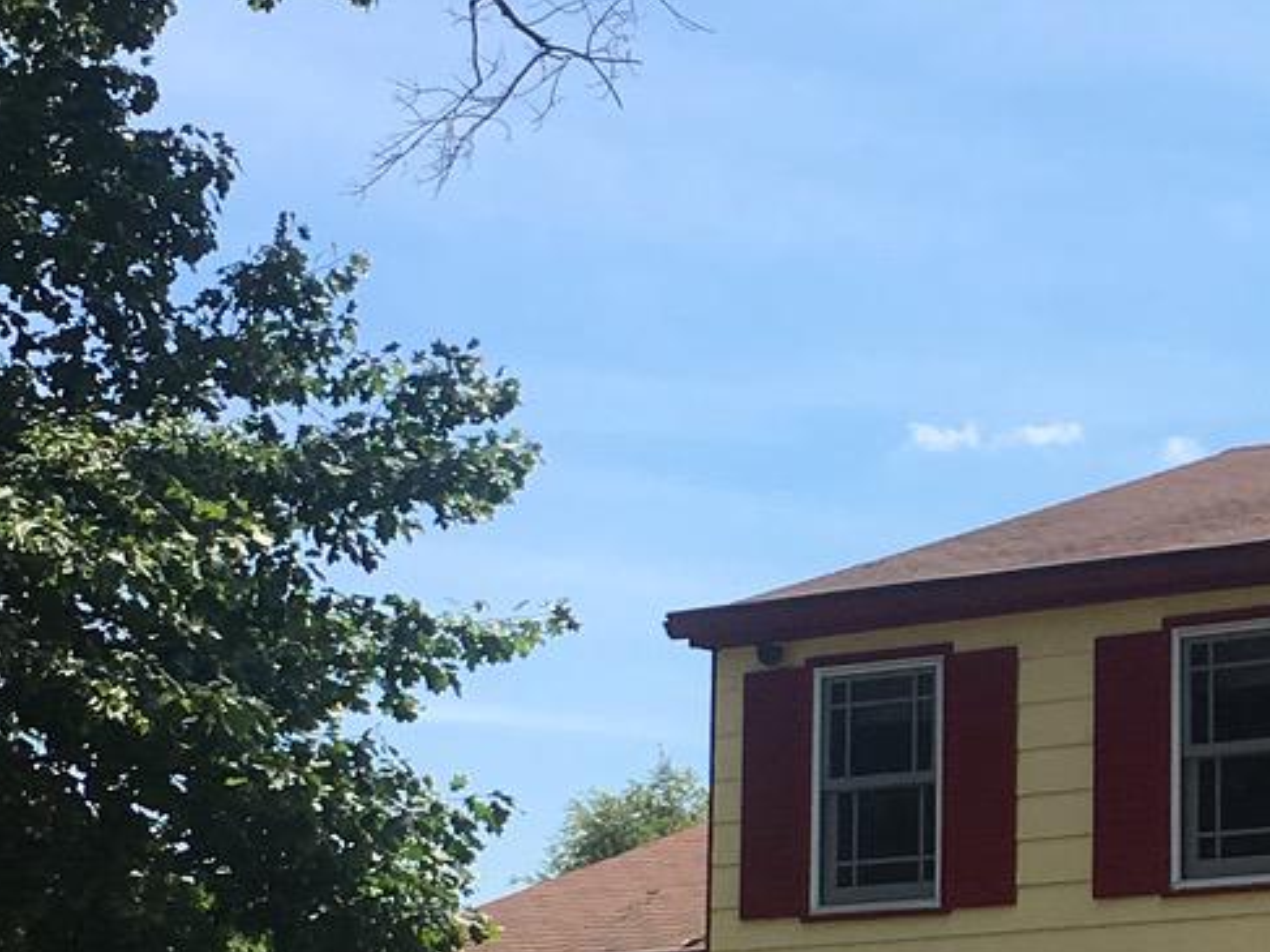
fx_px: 4475
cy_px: 618
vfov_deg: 12.1
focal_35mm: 122
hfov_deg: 15.7
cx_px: 1419
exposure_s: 1/1374
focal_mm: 4.15
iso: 25
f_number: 2.2
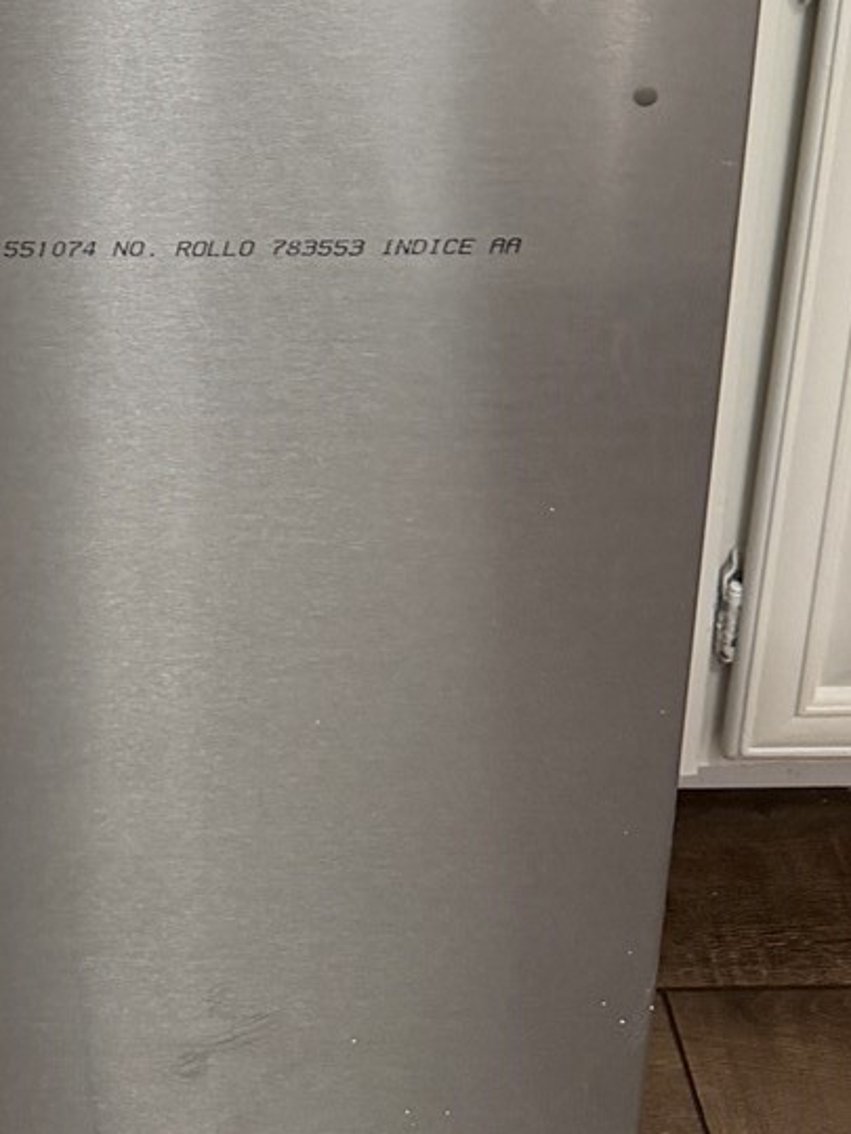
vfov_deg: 17.7
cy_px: -859
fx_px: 2983
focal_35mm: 91
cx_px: -219
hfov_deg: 15.5
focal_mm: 6.76
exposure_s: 1/60
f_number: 1.78
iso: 160
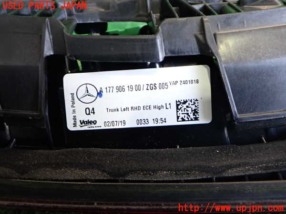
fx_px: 248
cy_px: 107
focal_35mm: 30
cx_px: 143
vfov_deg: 46.8
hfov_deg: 60.0
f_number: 2.3
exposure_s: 1/30
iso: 250
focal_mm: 5.4
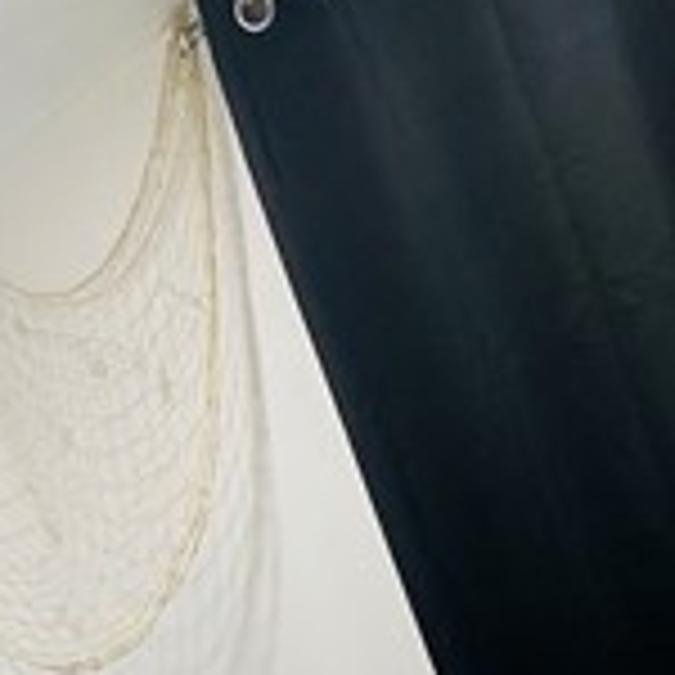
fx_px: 2162
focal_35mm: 98
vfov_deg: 14.7
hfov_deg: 17.5
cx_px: 104
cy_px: 1341
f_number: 1.8
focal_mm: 4.25
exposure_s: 1/60
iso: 100
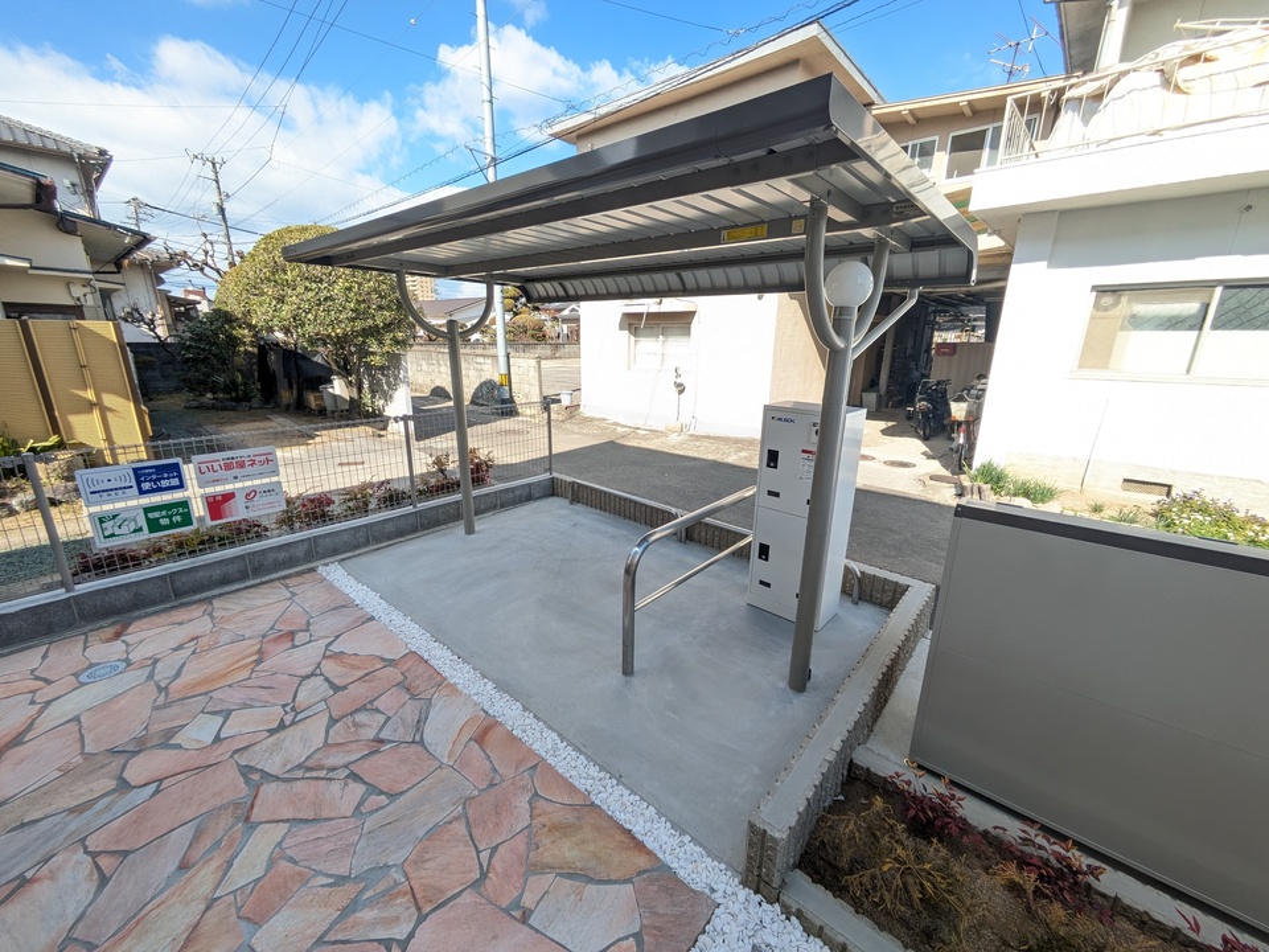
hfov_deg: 102.1
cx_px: 634
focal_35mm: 14
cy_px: 476
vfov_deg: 85.7
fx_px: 513
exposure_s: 1/563
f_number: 2.2
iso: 49
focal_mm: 1.83
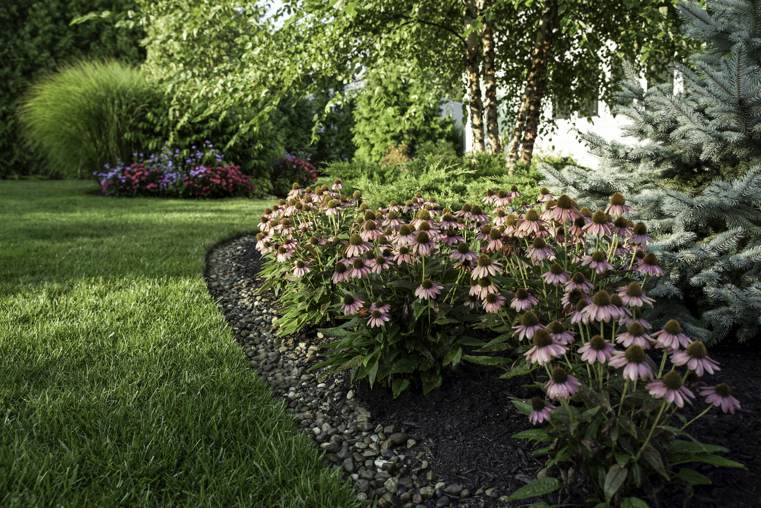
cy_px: 254
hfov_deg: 58.7
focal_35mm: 32
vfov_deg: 41.1
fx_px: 676
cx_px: 380
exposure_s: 1/160
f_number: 4.5
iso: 100
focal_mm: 32
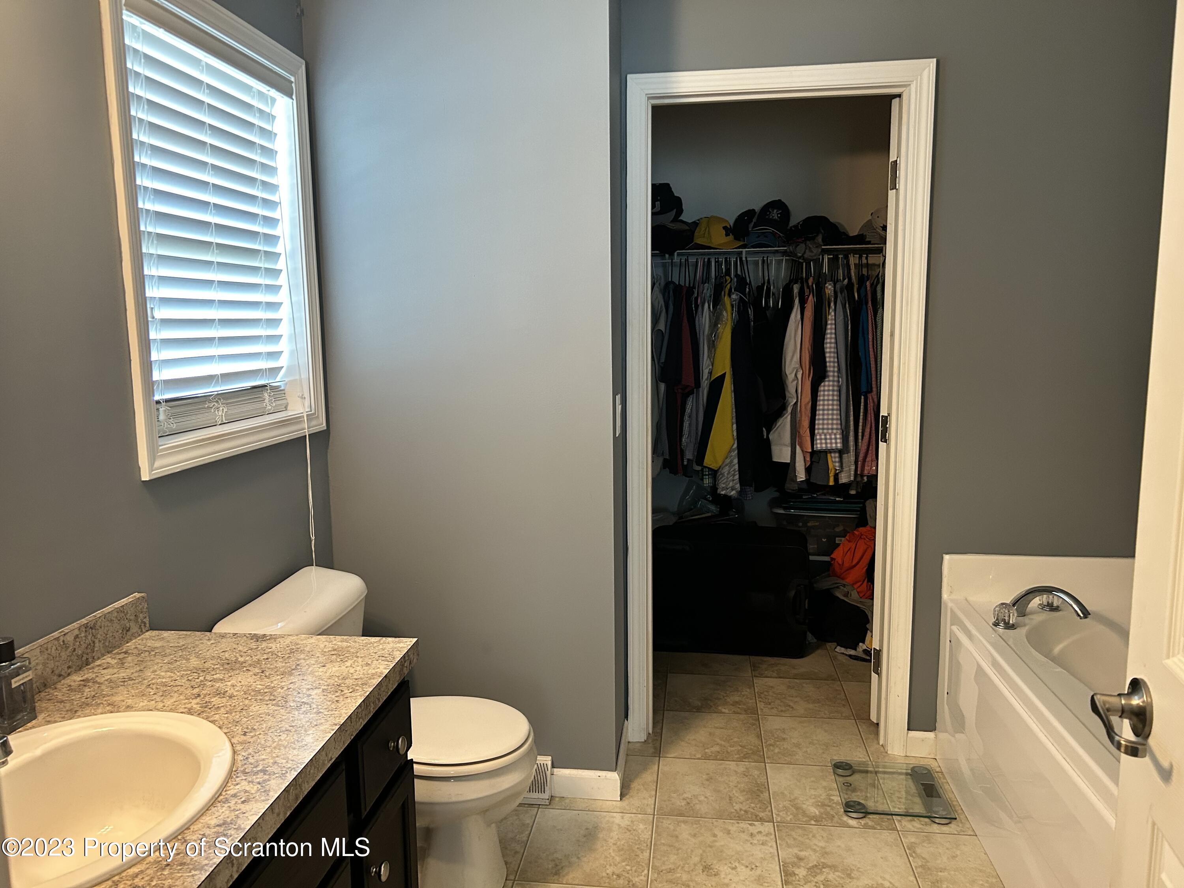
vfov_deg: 53.1
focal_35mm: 26
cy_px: 444
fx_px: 889
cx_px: 592
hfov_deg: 67.3
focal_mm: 5.7
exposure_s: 1/60
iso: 250
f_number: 1.5
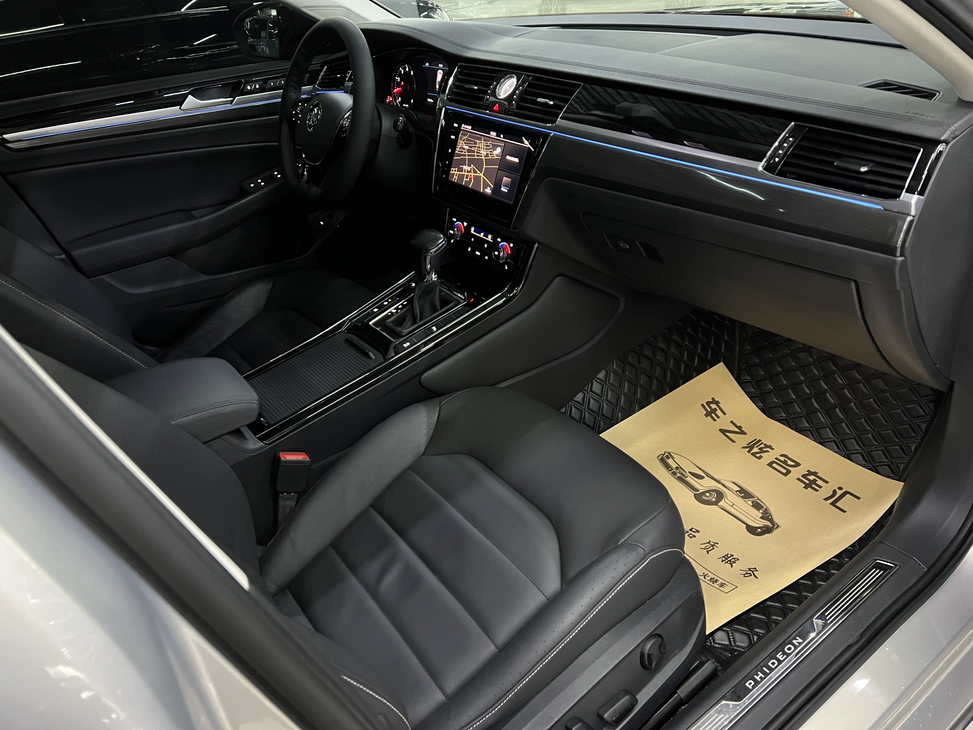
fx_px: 731
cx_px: 486
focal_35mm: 26
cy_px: 365
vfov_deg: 53.1
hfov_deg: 67.3
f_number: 1.5
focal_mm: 5.7
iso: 500
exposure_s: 1/25
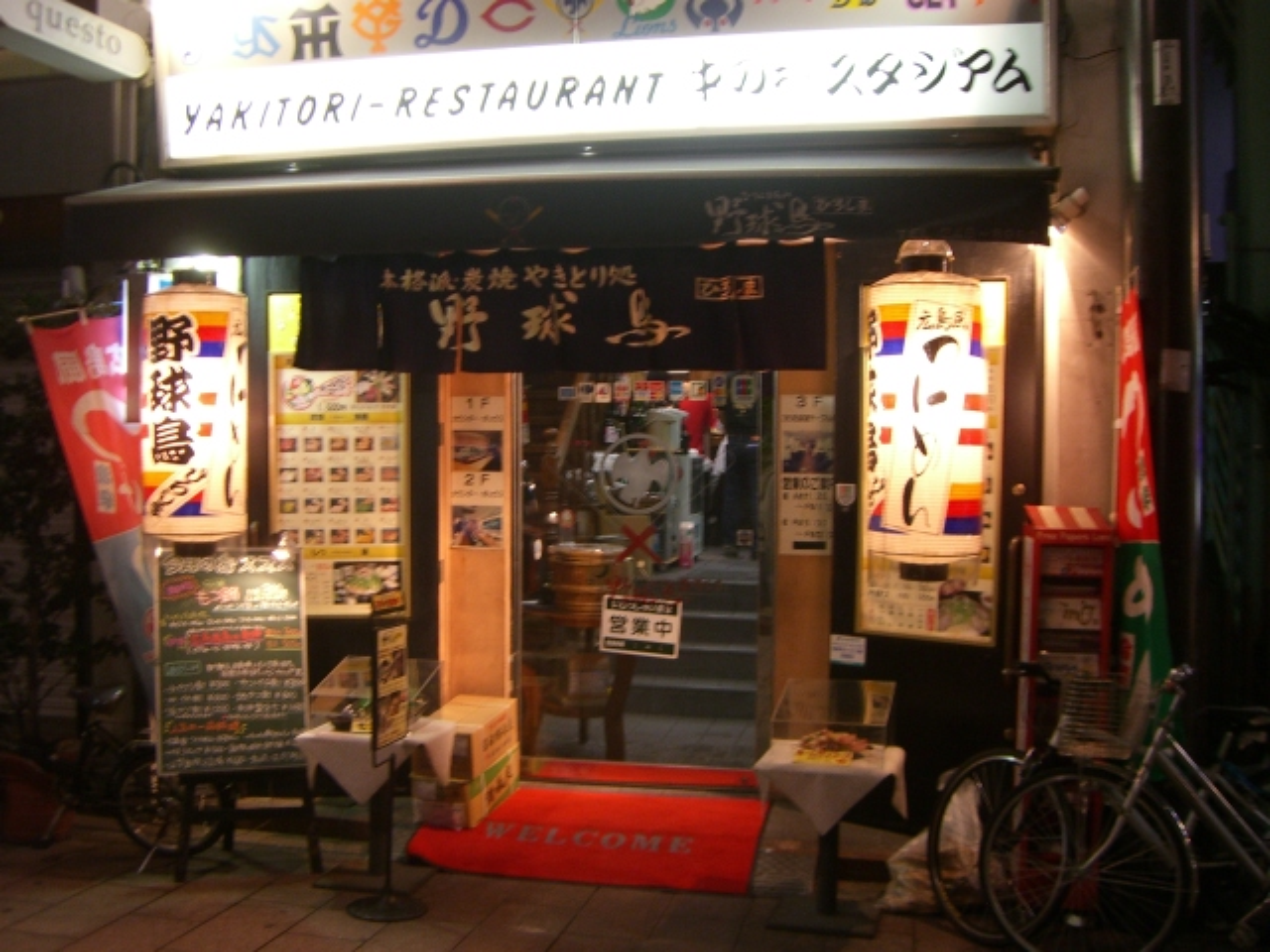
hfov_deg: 49.0
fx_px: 1394
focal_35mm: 38
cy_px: 476
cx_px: 635
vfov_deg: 37.7
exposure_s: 1/8
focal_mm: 6.2
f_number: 2.7
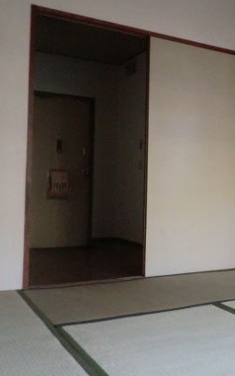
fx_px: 441
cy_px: 172
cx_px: 230
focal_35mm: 43
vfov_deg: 46.2
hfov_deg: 28.2
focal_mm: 4.7
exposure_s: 1/60
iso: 400
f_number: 2.8
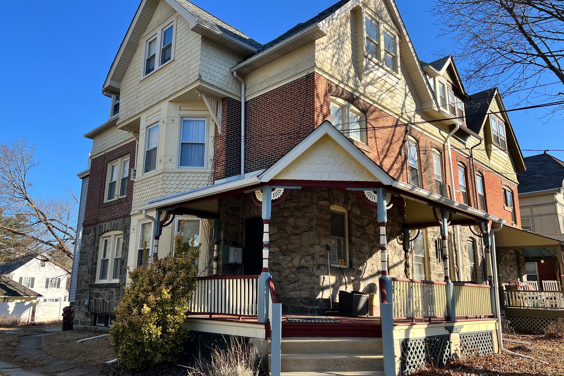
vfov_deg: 46.4
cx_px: 285
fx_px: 439
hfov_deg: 65.5
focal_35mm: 28
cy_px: 197
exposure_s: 1/1553
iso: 50
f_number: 1.5
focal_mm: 5.7
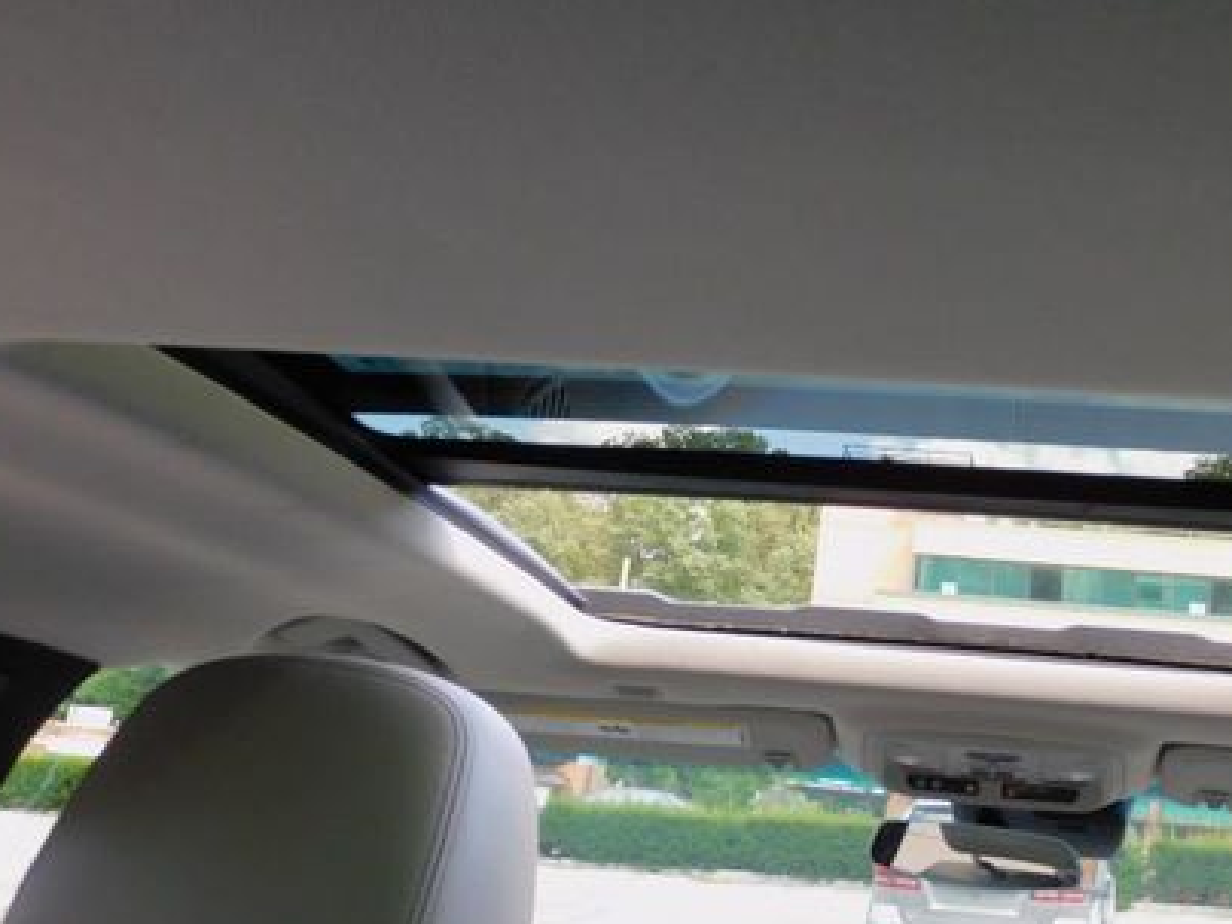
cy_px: 424
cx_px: 839
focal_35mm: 38
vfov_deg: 37.7
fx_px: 1352
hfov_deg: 48.0
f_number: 3.3
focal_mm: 4.3
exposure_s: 1/80
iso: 125
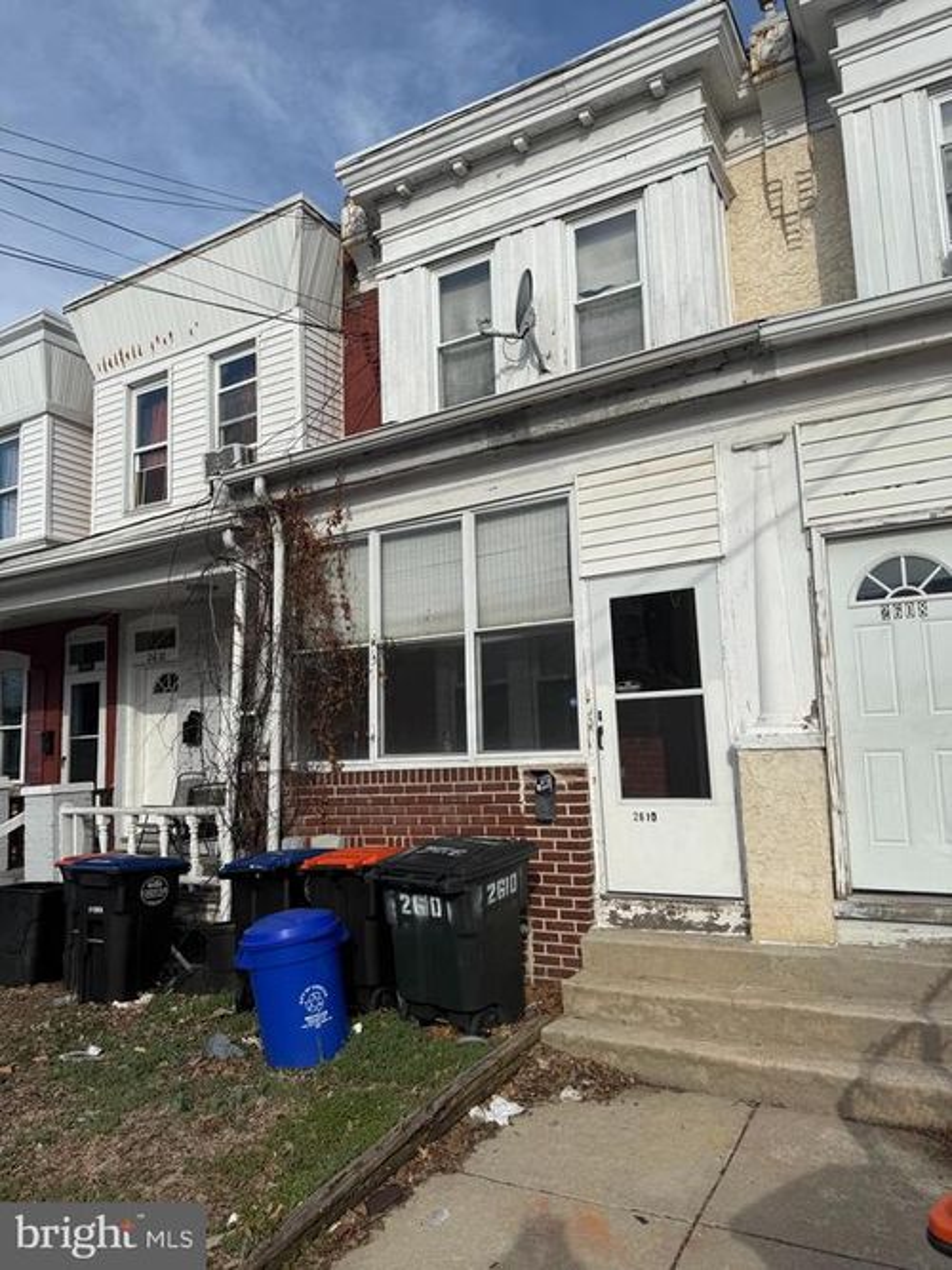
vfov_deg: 71.6
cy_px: 635
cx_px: 476
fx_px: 880
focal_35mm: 24
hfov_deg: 56.8
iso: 80
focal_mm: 6.76
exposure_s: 1/6711
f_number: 1.78
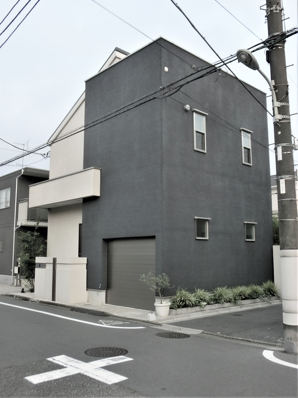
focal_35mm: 33
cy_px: 199
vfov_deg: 55.4
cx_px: 149
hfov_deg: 42.9
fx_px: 379
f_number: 3.7
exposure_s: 1/125
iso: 125
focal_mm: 5.93
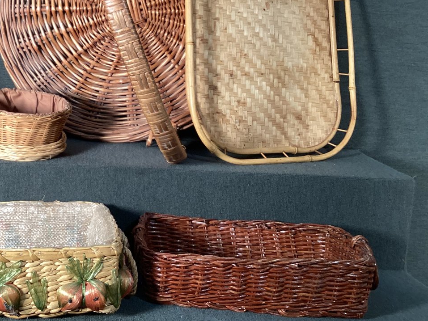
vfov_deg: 29.3
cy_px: 88
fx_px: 606
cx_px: 98
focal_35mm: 49
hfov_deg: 37.8
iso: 125
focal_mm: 3.3
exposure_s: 1/50
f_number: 2.4
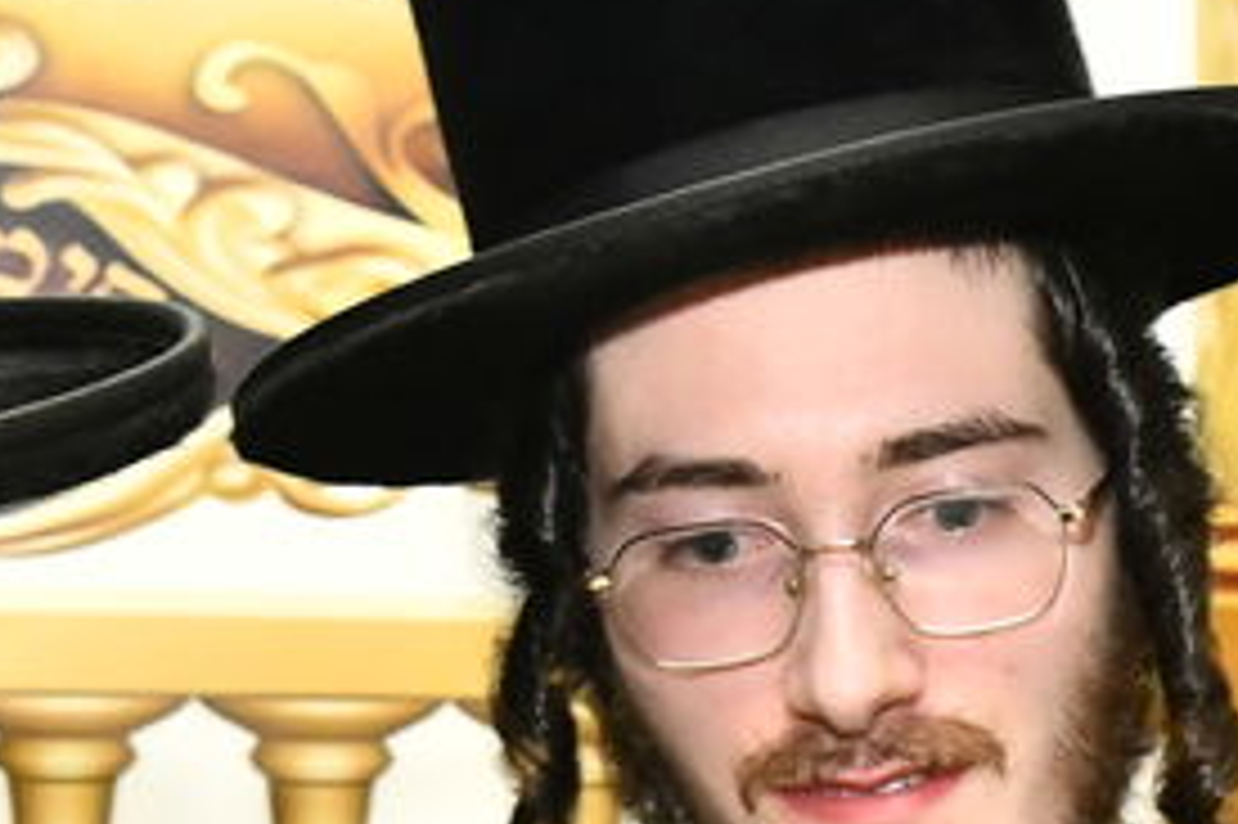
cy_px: 736
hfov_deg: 11.8
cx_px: 963
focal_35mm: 173
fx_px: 5945
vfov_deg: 7.9
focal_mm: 34
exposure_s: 1/100
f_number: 5.6
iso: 3200
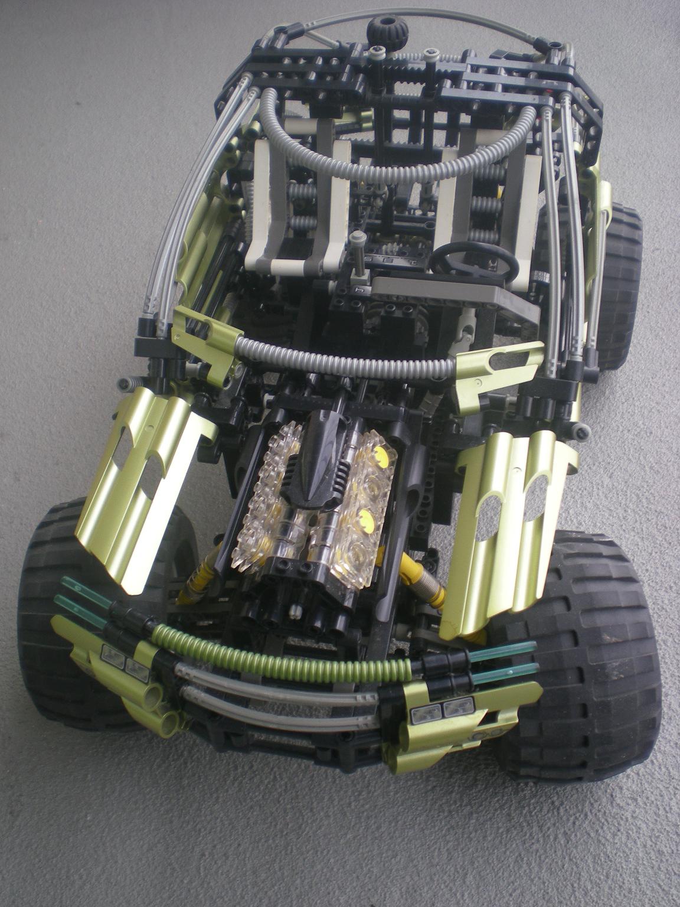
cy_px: 454
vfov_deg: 49.0
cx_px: 340
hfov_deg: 37.7
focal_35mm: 38
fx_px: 995
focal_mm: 6.3
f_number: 3.1
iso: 52
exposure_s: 1/59.2
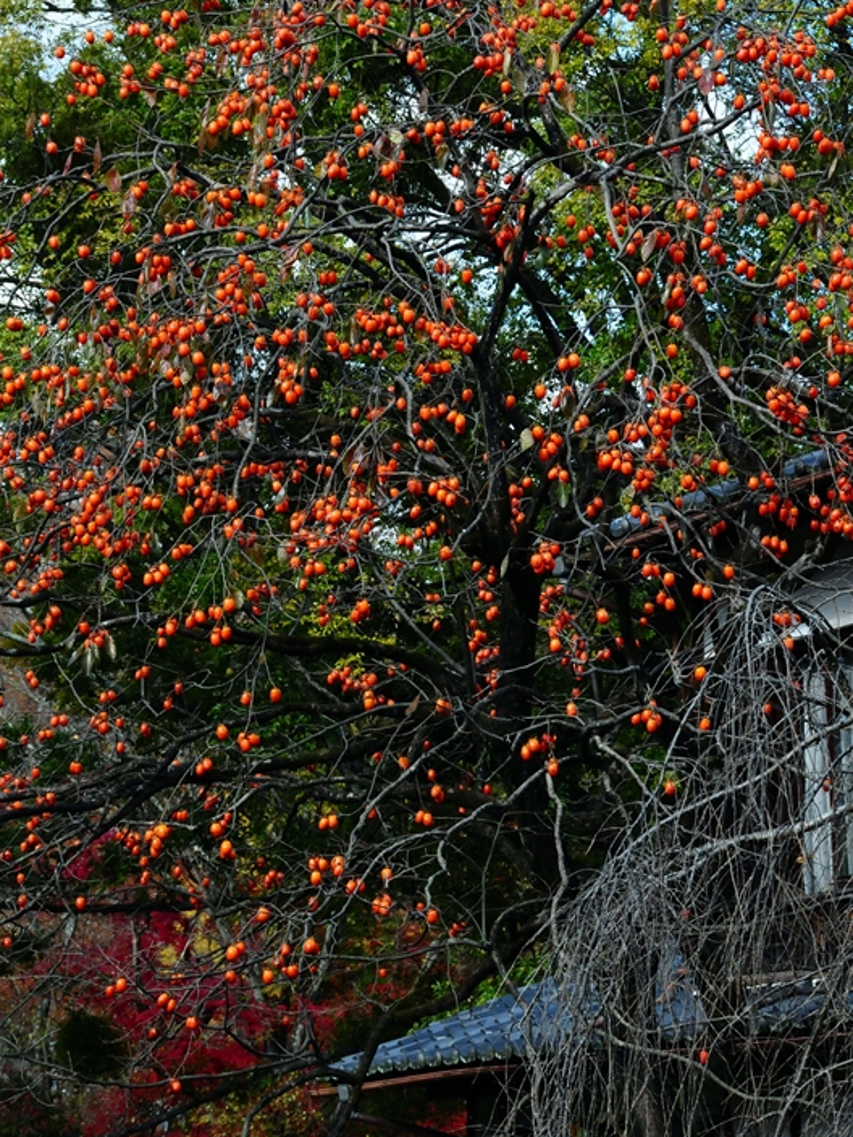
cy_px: 589
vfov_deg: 12.7
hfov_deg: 9.5
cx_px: 426
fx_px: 5111
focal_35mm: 156
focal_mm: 95
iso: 1250
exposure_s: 1/500
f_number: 11
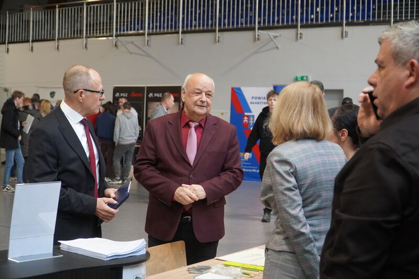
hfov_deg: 36.9
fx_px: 628
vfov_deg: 25.0
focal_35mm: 54
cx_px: 210
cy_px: 140
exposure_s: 1/160
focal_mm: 36
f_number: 4
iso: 1600
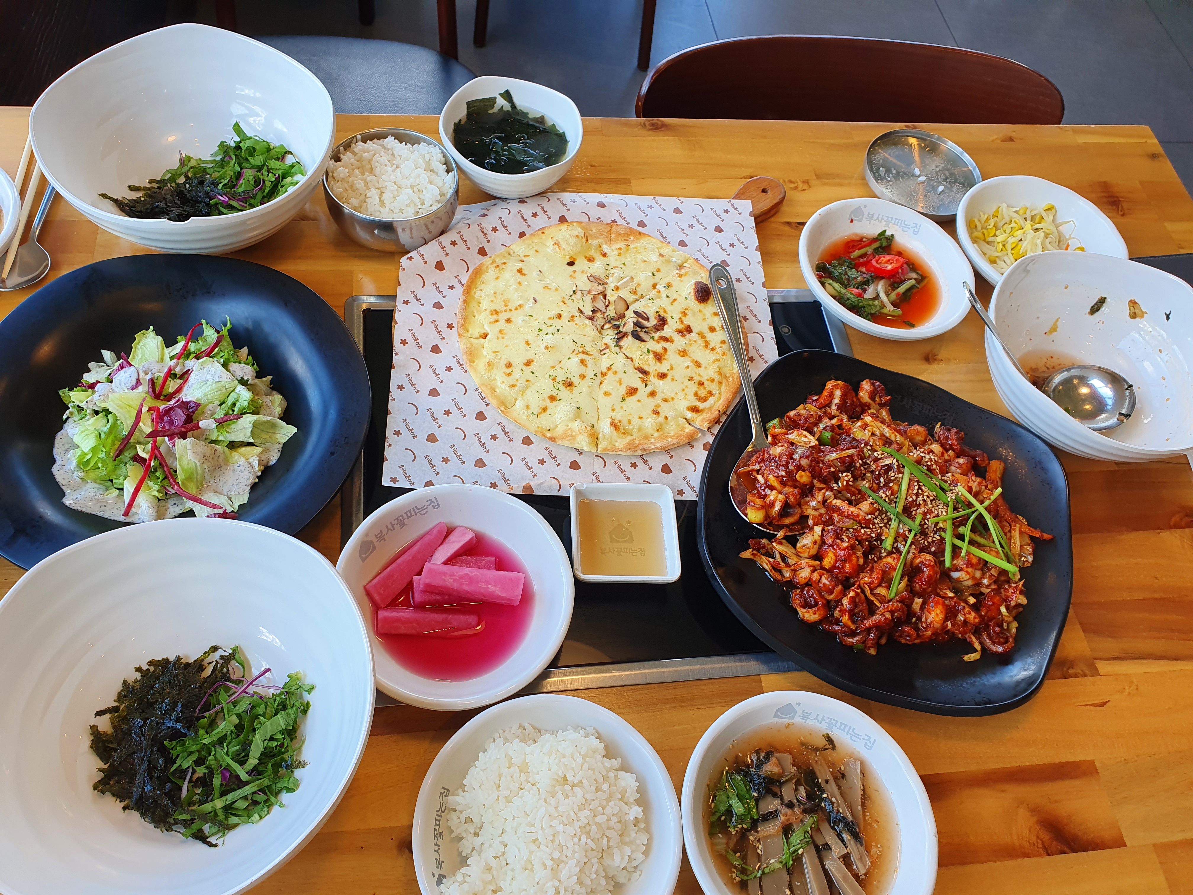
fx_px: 896
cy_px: 448
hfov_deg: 67.3
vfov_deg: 53.1
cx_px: 596
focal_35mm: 26
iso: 64
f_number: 2.4
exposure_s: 1/120
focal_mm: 4.32
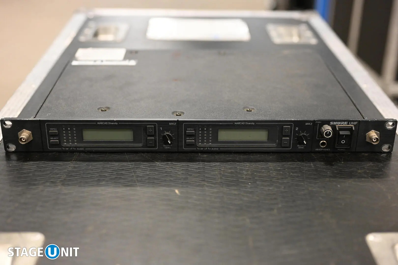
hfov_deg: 39.6
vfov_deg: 27.0
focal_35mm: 50
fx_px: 553
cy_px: 132
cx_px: 199
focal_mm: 50
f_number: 2.8
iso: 3200
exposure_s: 1/125
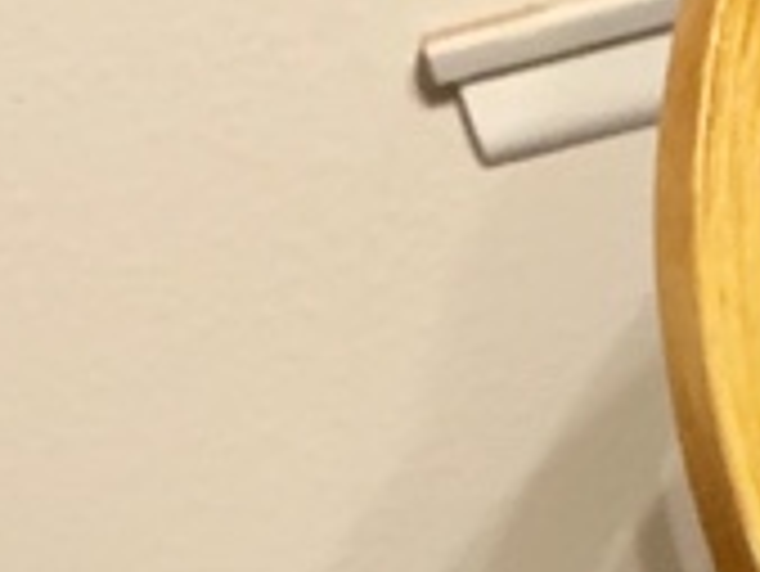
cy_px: 1315
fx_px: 3647
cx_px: 288
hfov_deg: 11.9
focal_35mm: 166
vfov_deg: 8.3
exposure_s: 1/30
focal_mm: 4.25
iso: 500
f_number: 1.8
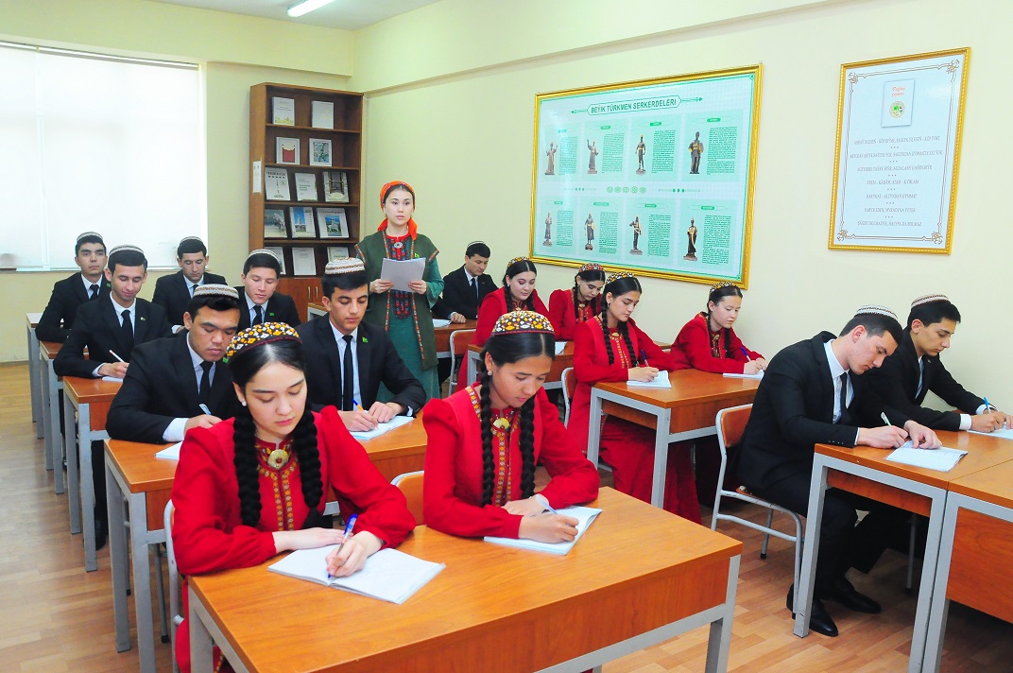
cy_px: 336
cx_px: 506
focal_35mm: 27
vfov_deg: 47.8
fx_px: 759
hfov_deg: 67.4
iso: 1600
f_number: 8
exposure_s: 1/50
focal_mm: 18
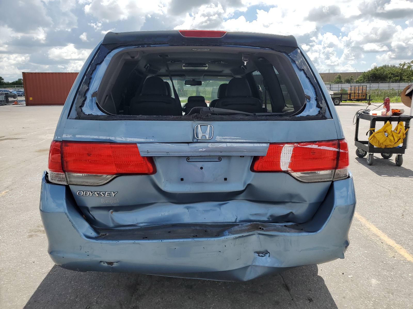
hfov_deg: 67.3
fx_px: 310
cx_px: 206
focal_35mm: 26
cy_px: 154
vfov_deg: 53.1
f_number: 1.5
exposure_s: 1/3333
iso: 50
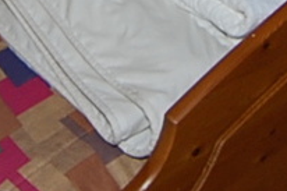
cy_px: -242
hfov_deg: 17.7
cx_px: 130
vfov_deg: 10.5
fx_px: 920
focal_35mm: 116
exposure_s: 1/60
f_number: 4
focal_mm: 11
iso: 400
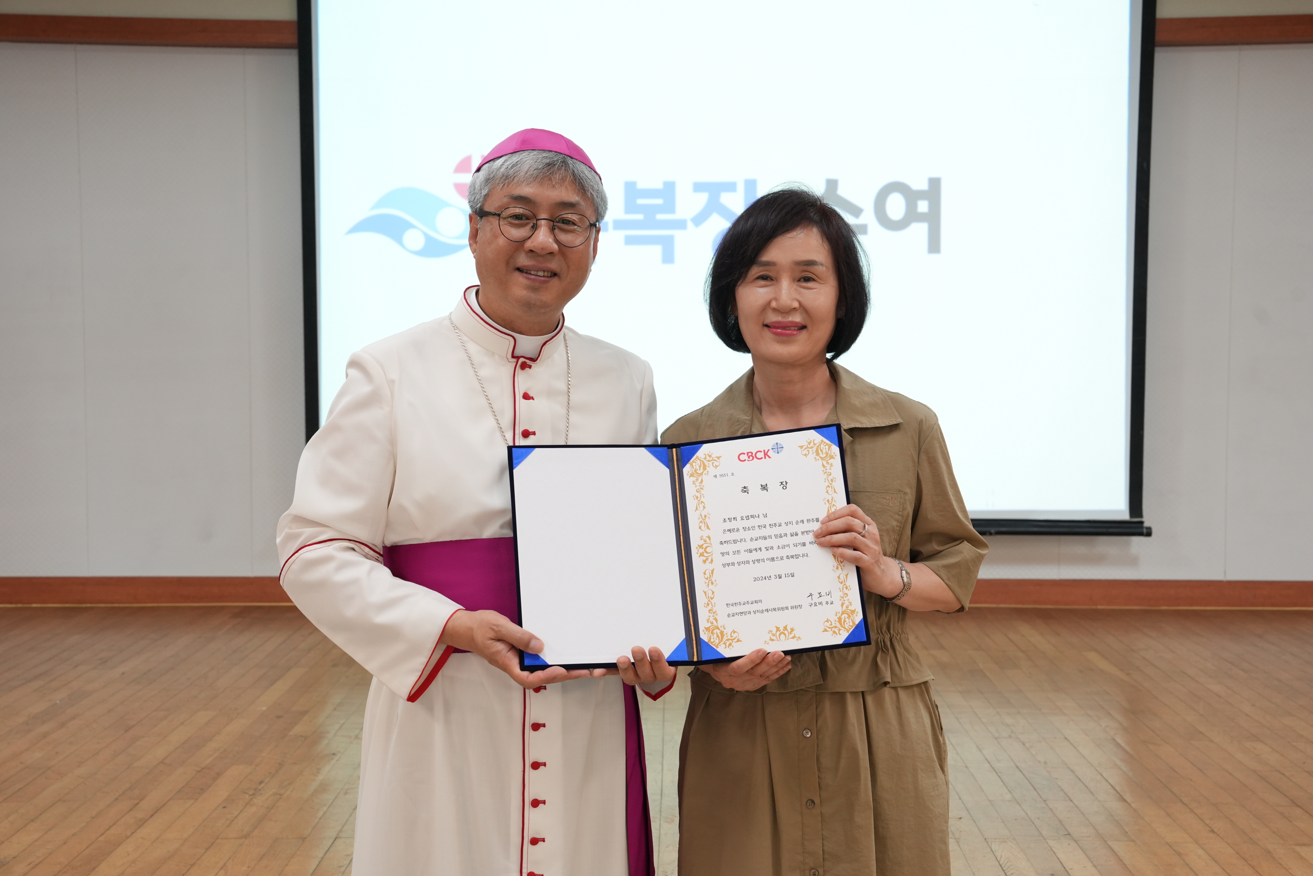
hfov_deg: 40.3
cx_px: 656
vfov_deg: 27.5
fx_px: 1787
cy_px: 438
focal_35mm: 49
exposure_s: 1/50
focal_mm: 49
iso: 1250
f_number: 7.1
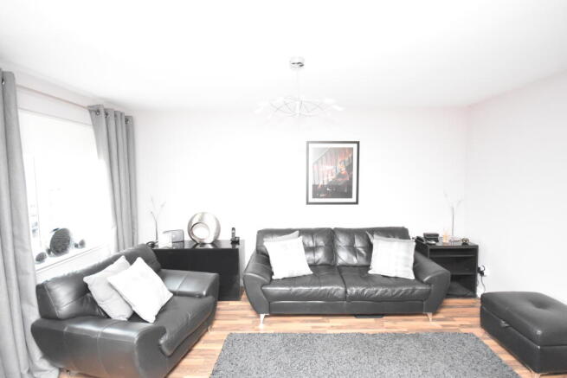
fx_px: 260
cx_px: 284
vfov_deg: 72.1
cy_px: 189
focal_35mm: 16
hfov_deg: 95.0
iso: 7200
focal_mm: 11
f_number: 4.2
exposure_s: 1/60
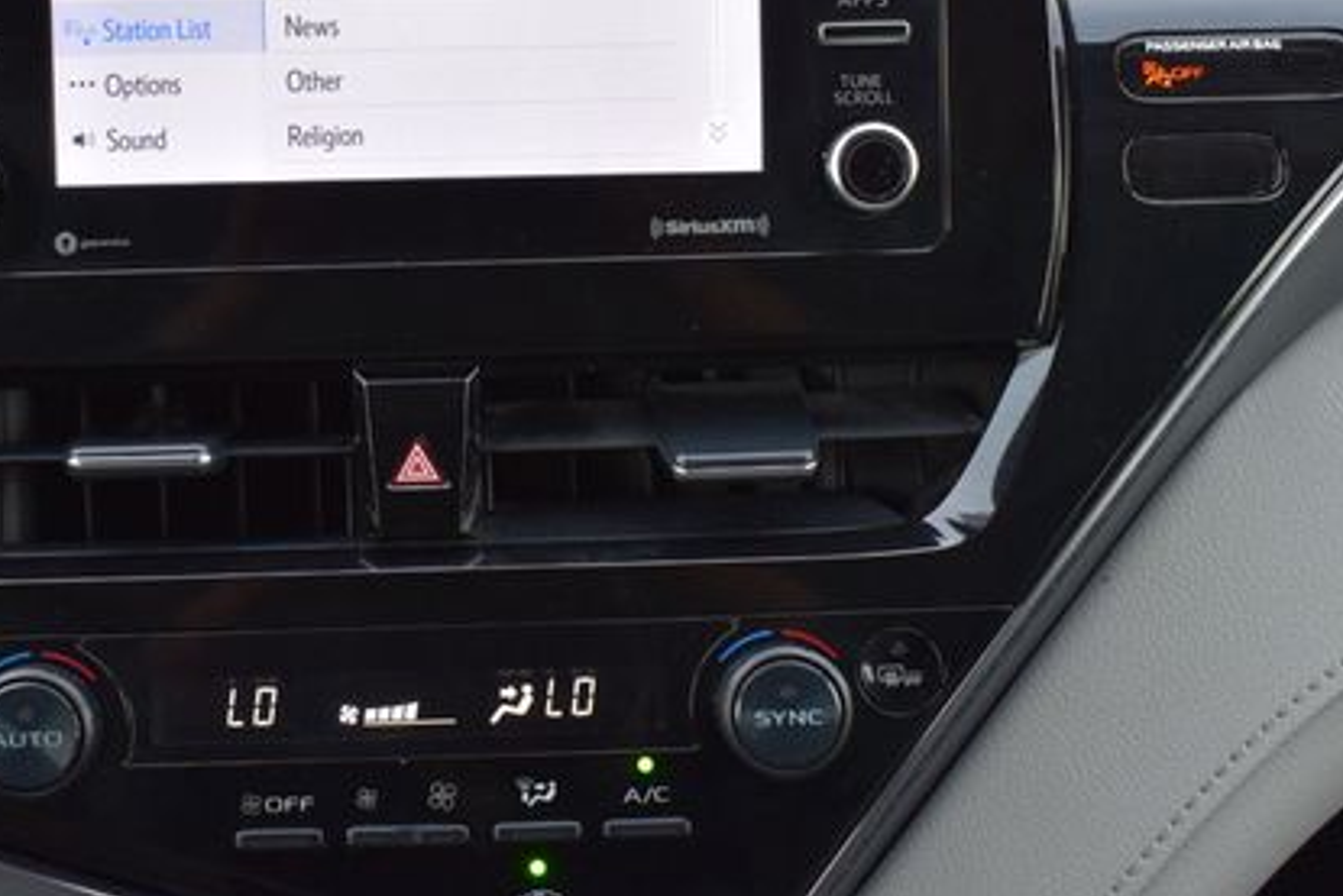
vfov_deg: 23.3
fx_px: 2156
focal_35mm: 58
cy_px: 268
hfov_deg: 34.4
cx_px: 495
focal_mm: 25
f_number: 7.1
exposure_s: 1/30
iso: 400
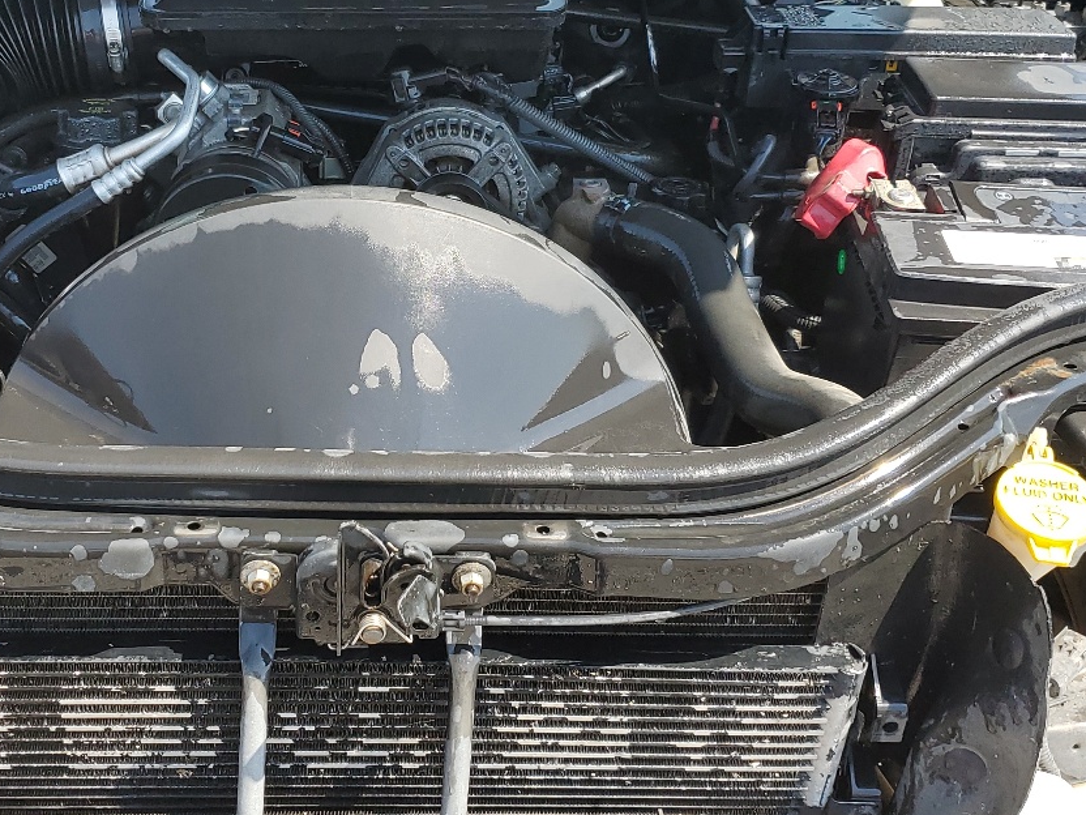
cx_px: 362
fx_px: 1569
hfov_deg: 37.8
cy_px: 296
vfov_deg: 29.0
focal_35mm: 50
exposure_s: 1/833
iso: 50
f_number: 1.5
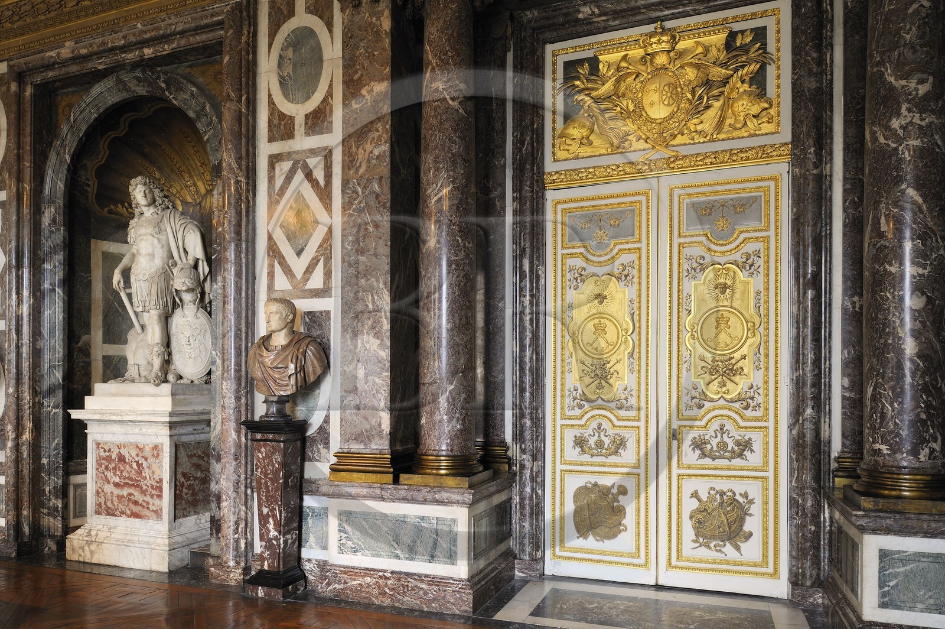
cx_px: 472
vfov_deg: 53.1
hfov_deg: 73.8
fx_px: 629
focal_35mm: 24
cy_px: 314
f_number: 11
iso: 200
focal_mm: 24
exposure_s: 2
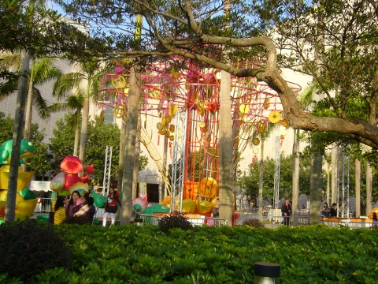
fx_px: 437
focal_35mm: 40
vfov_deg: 36.0
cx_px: 189
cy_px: 142
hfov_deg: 46.8
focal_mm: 6.6
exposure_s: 1/400
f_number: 3
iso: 80
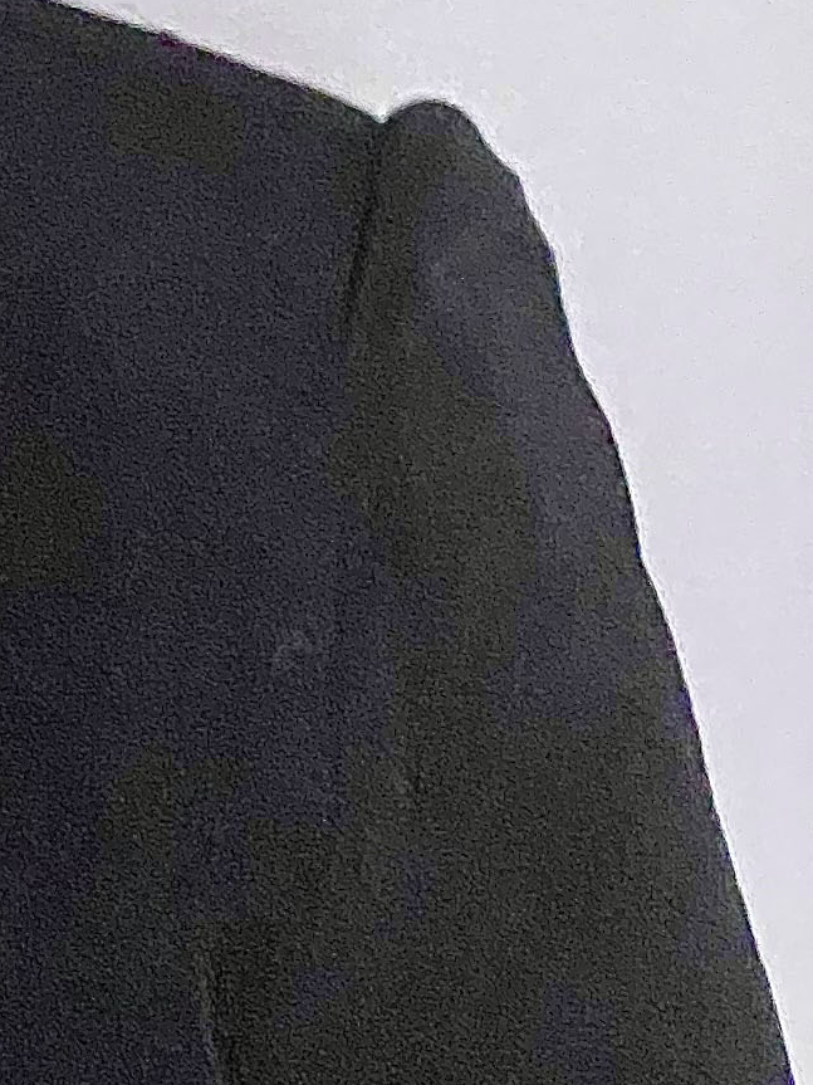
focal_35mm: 243
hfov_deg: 5.9
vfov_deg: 7.9
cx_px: -1083
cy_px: -791
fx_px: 7611
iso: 500
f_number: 2
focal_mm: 6
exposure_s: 1/60
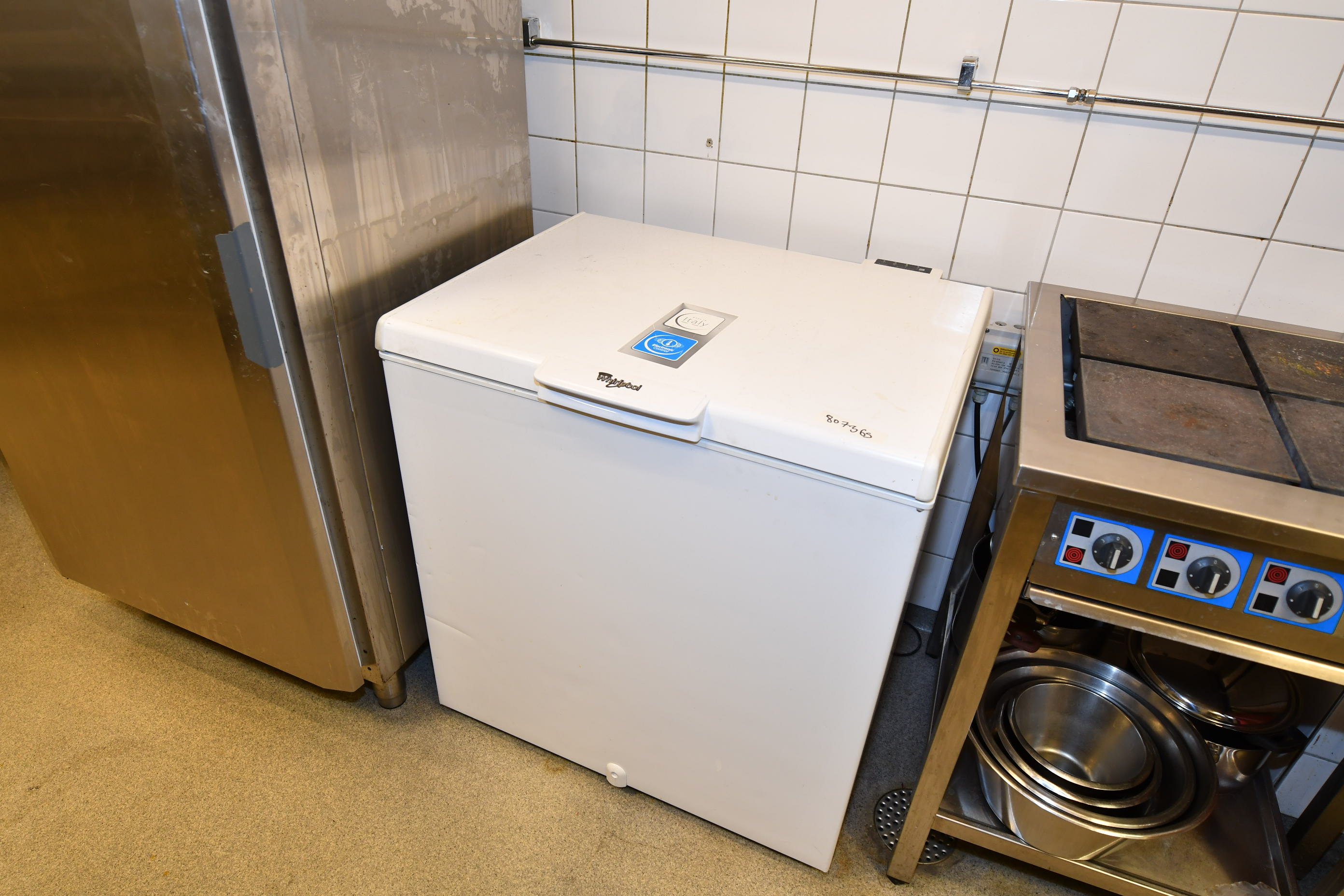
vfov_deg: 59.5
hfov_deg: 81.2
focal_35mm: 21
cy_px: 448
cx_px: 672
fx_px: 784
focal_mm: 14
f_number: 3.5
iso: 500
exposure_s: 1/125
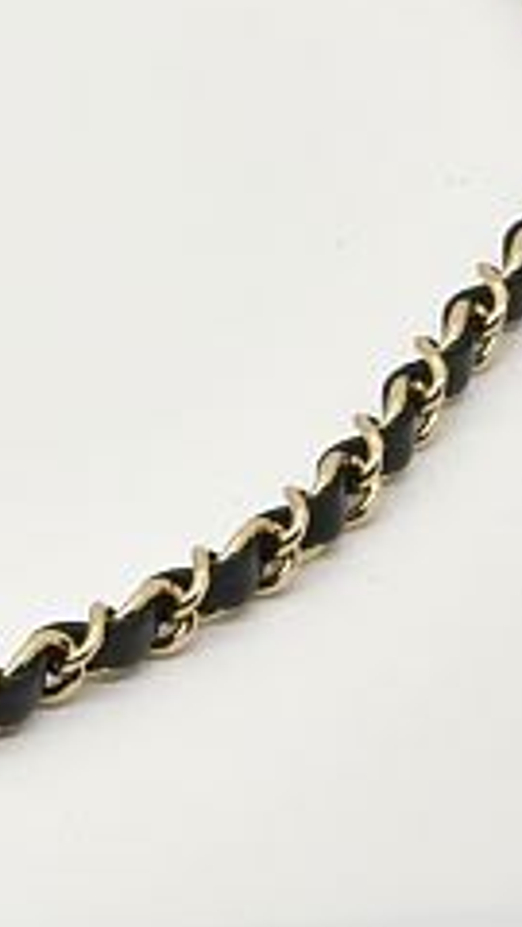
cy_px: -278
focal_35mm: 372
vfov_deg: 5.8
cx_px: -976
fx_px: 9154
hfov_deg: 3.2
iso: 200
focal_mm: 85
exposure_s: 1/4
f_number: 22
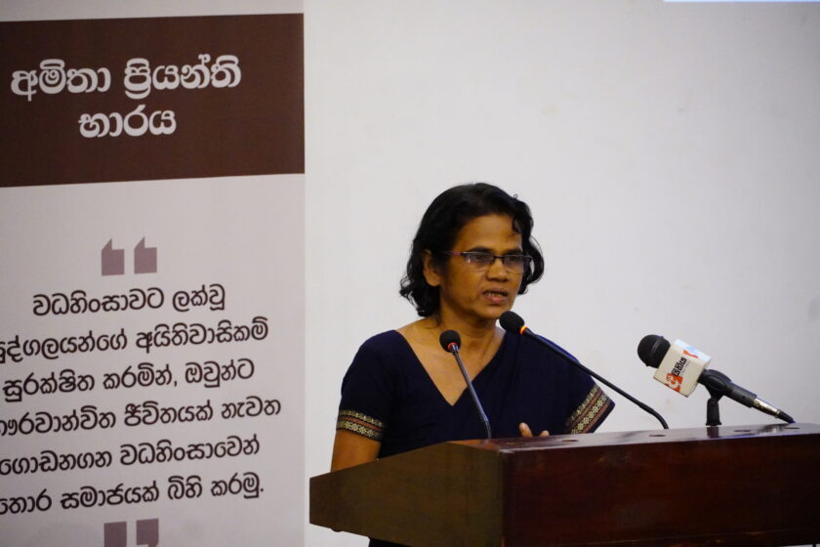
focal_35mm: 202
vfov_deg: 6.8
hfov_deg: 10.2
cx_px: 410
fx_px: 4612
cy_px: 274
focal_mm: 135
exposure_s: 1/100
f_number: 5.6
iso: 10000
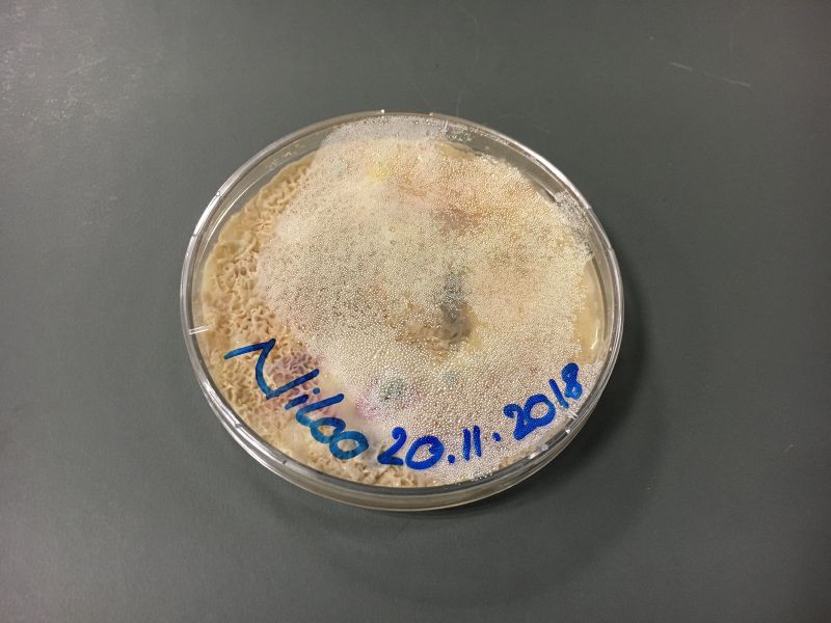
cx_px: 416
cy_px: 312
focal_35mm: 29
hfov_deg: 61.7
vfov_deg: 48.2
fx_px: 696
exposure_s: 1/33
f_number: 2.2
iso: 160
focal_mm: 4.15
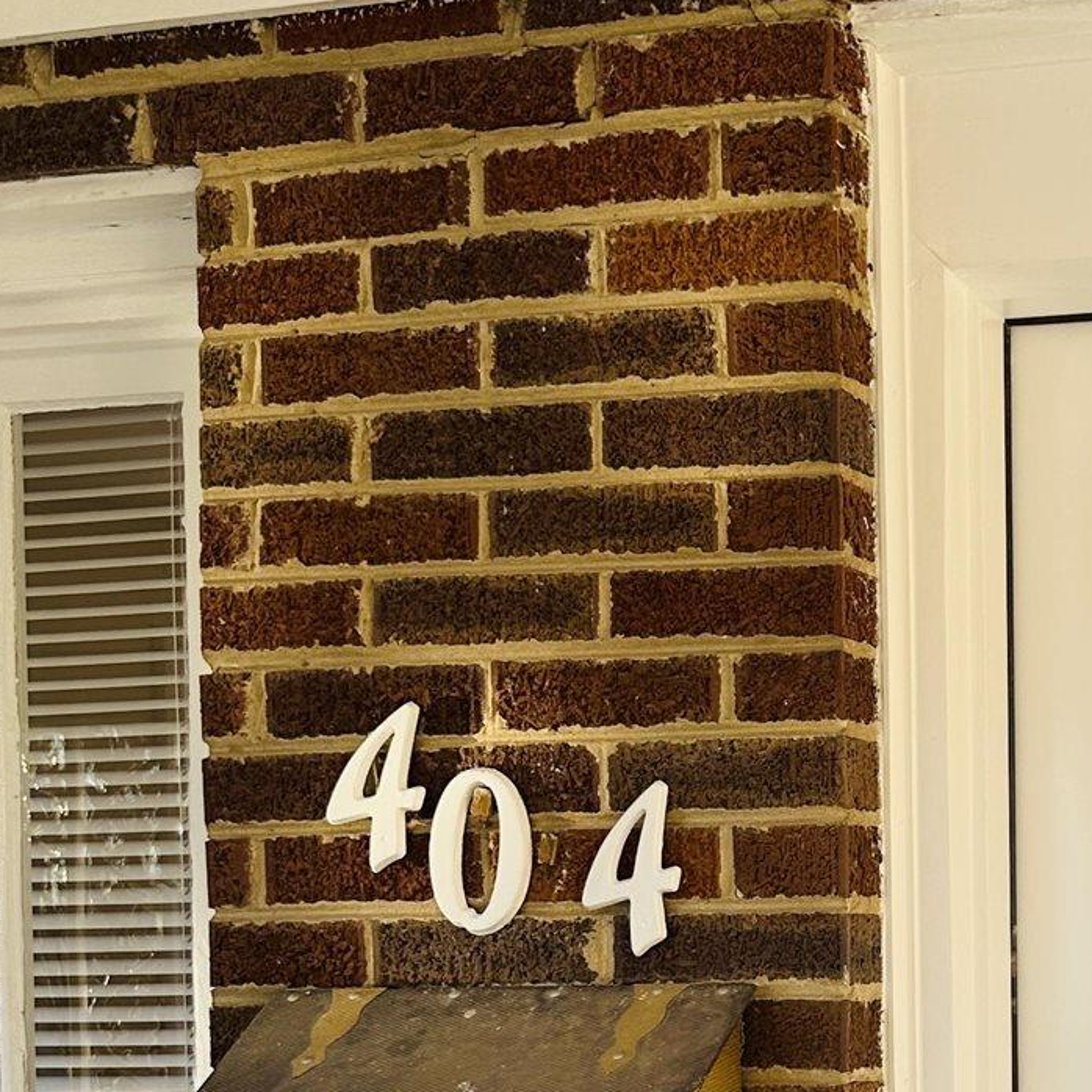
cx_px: 1203
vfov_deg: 23.8
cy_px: 1044
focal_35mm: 70
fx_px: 2498
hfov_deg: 23.2
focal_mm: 6.86
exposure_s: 1/373
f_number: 1.78
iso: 80
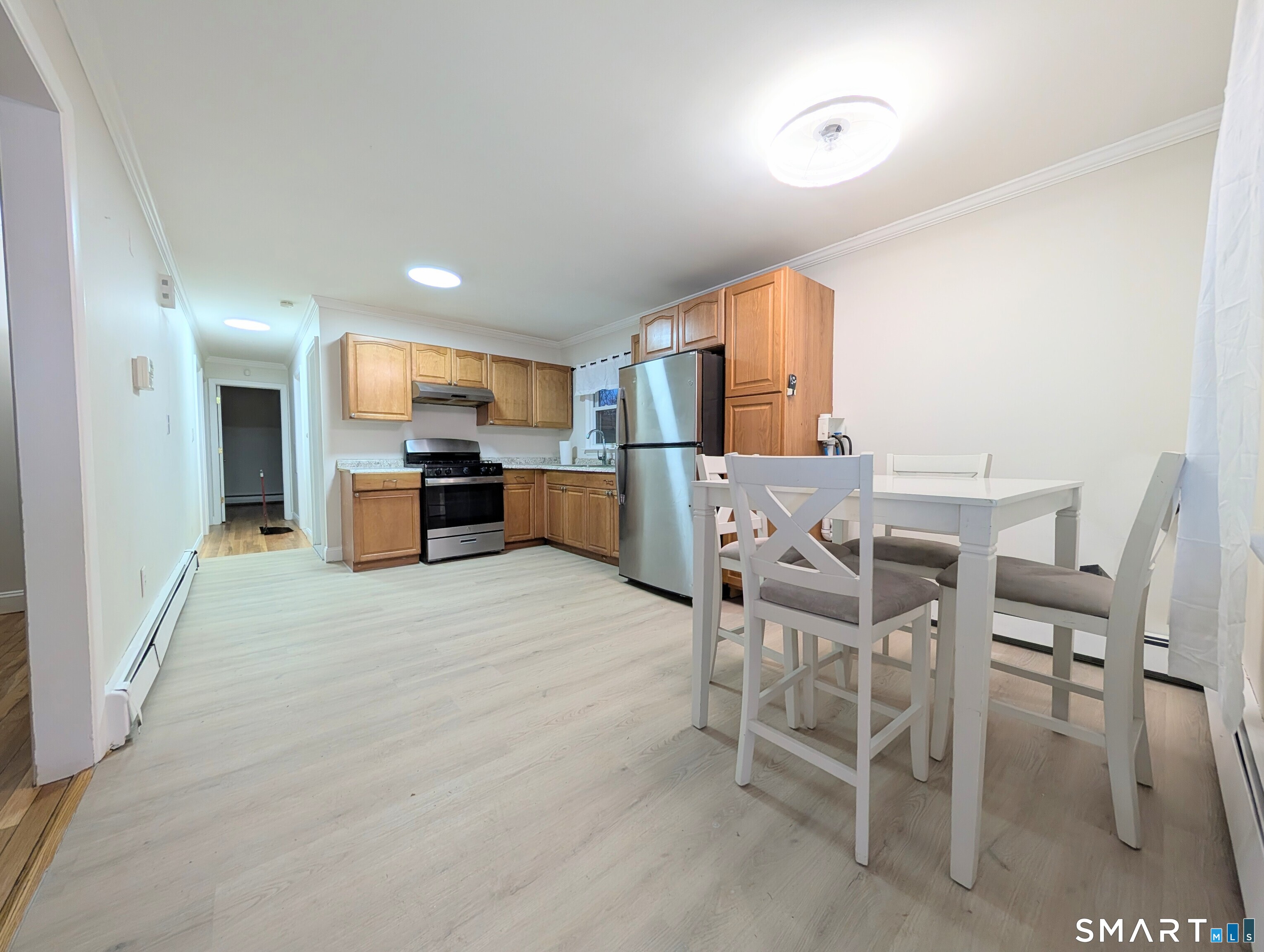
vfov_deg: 94.6
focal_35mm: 12
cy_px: 476
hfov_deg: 110.5
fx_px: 439
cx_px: 632
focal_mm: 2.02
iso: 53
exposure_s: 1/97.2
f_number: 1.7
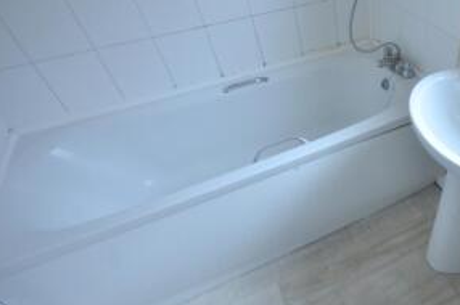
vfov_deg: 51.1
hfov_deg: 65.3
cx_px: 367
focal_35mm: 25
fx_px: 319
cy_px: 139
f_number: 4
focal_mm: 10
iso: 800
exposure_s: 1/40
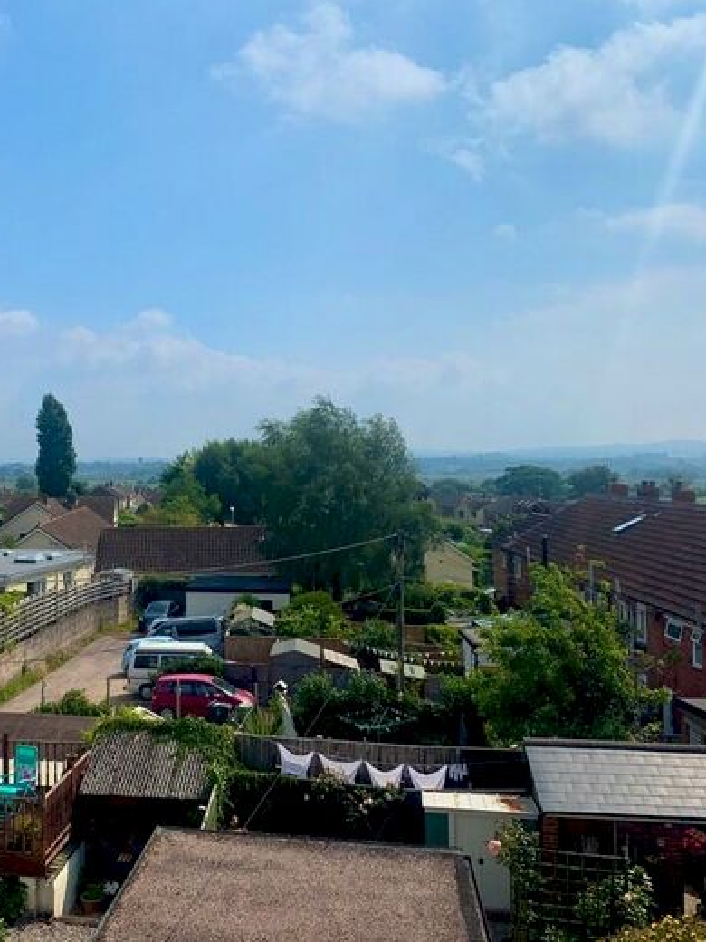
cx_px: 177
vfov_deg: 52.6
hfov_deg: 39.6
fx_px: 952
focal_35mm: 35
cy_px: 468
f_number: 1.8
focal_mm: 4.25
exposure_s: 1/5714
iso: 25
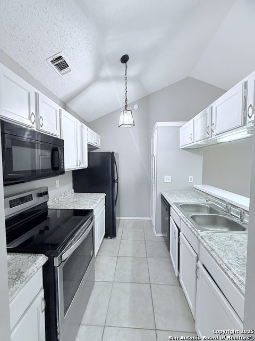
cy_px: 170
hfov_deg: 85.7
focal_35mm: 14
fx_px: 138
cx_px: 128
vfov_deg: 102.1
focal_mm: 2.22
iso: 500
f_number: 2.2
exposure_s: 1/60
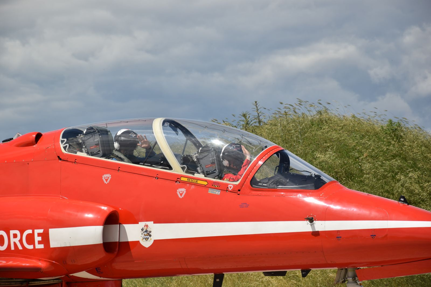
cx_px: 216
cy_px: 144
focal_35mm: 158
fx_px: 1886
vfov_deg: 8.7
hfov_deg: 13.0
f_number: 7.1
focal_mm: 105
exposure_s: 1/800
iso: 100
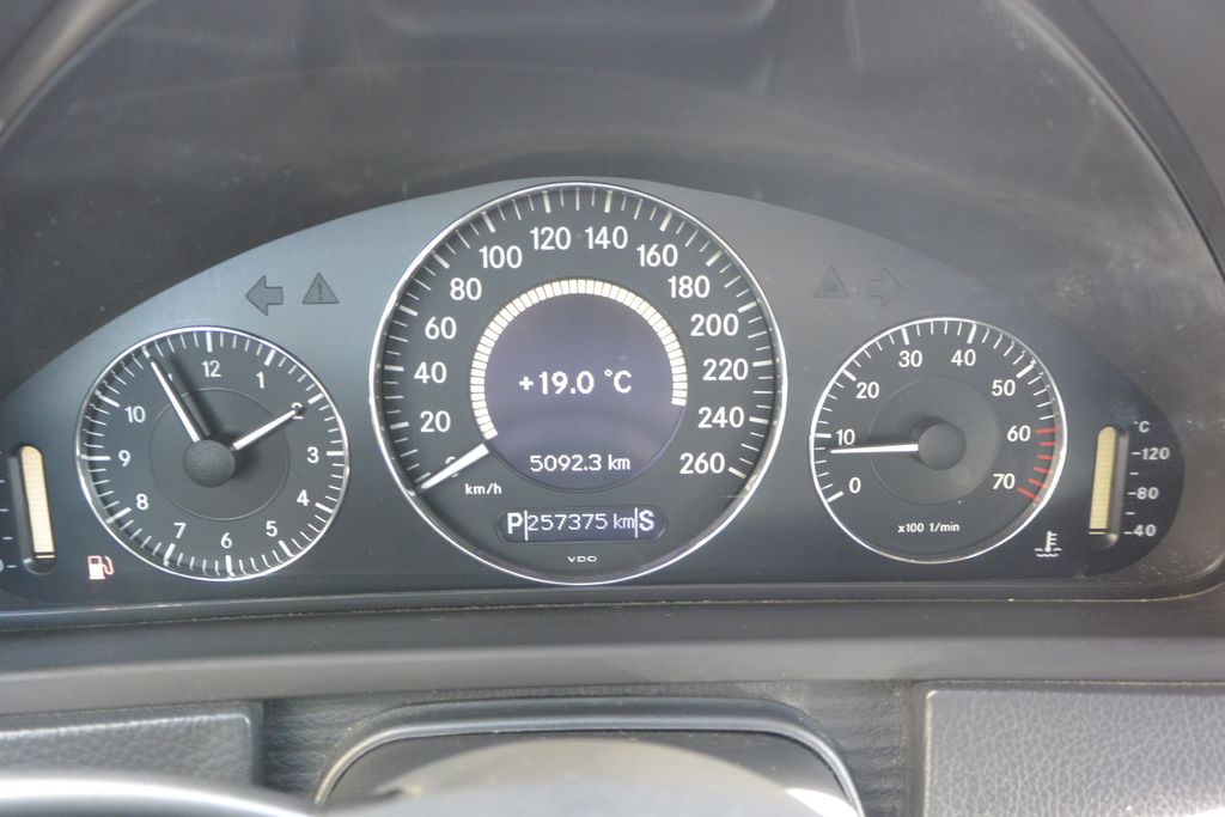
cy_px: 408
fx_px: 953
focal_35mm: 28
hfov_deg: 65.5
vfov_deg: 46.4
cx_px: 612
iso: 800
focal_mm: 10.7
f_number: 3.5
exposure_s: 1/30
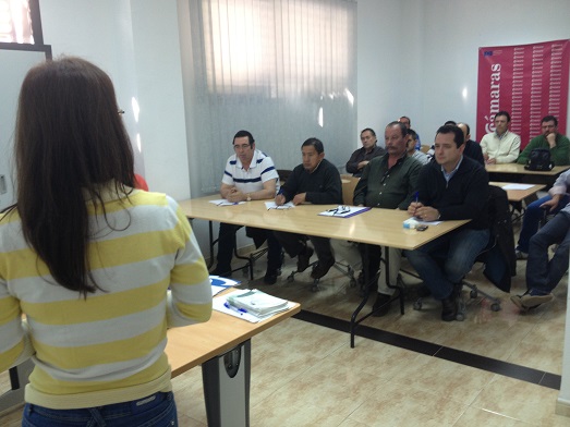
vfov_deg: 40.7
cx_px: 285
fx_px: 576
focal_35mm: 35
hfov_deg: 52.6
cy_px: 214
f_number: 2.4
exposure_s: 1/20
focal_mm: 4.28
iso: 64
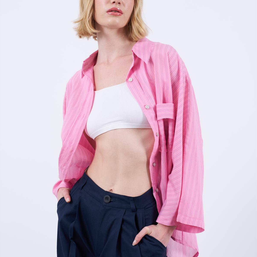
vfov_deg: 19.3
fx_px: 756
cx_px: 128
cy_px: 132
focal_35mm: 90
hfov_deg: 19.3
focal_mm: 70
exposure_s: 1/160
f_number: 6.3
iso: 100
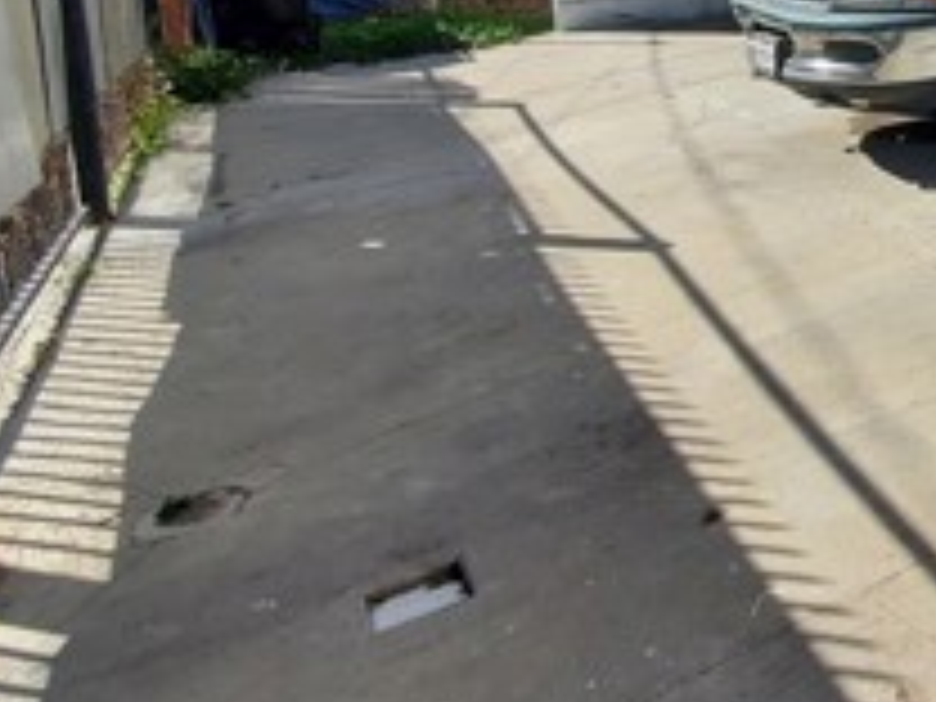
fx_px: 1082
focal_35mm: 40
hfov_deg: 33.4
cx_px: 1233
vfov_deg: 31.9
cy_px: -63
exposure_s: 1/1387
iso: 50
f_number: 2.2
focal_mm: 1.8
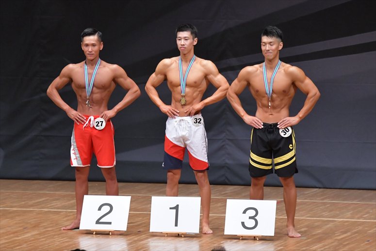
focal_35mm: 270
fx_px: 2819
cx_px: 188
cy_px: 126
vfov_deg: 5.1
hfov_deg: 7.6
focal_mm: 180
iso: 6400
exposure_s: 1/400
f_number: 5.6
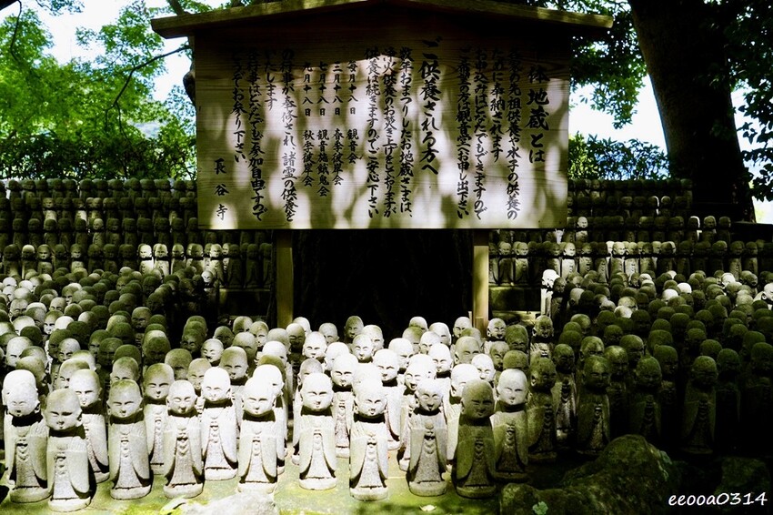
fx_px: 816
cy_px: 258
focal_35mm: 38
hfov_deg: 50.7
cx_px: 386
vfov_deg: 35.0
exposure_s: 1/160
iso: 320
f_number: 8
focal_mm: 38
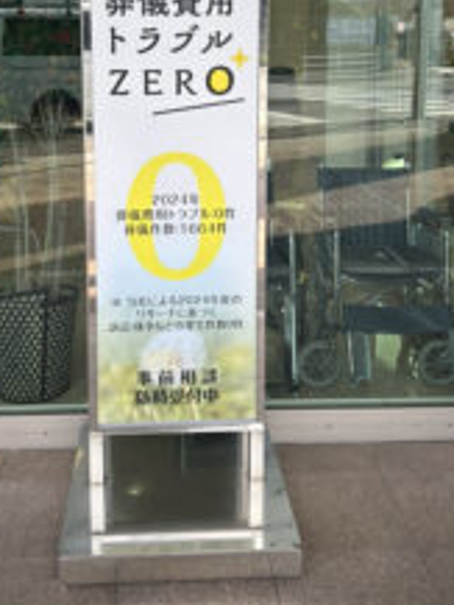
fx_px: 839
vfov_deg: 38.7
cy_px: 156
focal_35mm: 48
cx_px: 198
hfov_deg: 30.3
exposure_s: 1/558
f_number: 1.5
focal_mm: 5.7
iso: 50
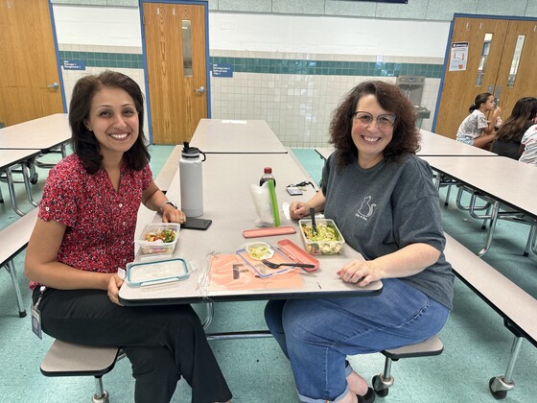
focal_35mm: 24
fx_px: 372
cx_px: 268
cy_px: 202
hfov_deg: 71.6
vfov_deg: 56.8
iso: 125
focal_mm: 6.86
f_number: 1.78
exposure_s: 1/60
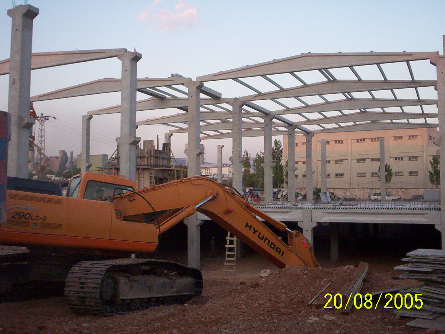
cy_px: 172
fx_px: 501
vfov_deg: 36.8
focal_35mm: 39
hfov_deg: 47.9
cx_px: 219
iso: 140
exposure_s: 1/60
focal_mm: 4.99
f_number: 4.5
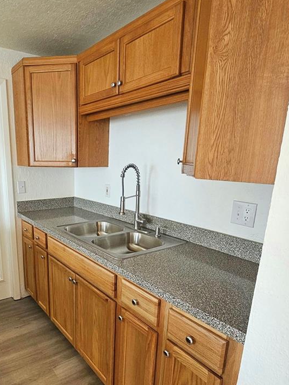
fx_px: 245
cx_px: 99
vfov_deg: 75.4
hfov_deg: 59.8
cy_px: 234
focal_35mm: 22
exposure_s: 1/60.2
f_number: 2.2
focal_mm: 2.2
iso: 400
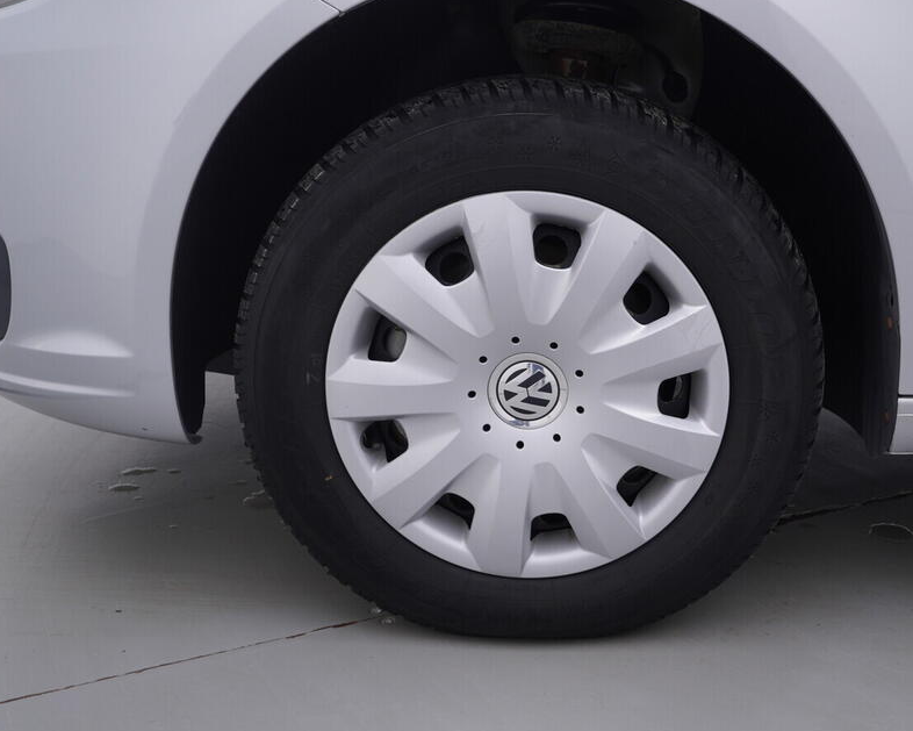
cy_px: 383
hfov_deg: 41.6
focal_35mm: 44
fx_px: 1189
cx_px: 581
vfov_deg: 34.2
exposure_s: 1/80
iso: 125
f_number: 4
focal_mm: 24
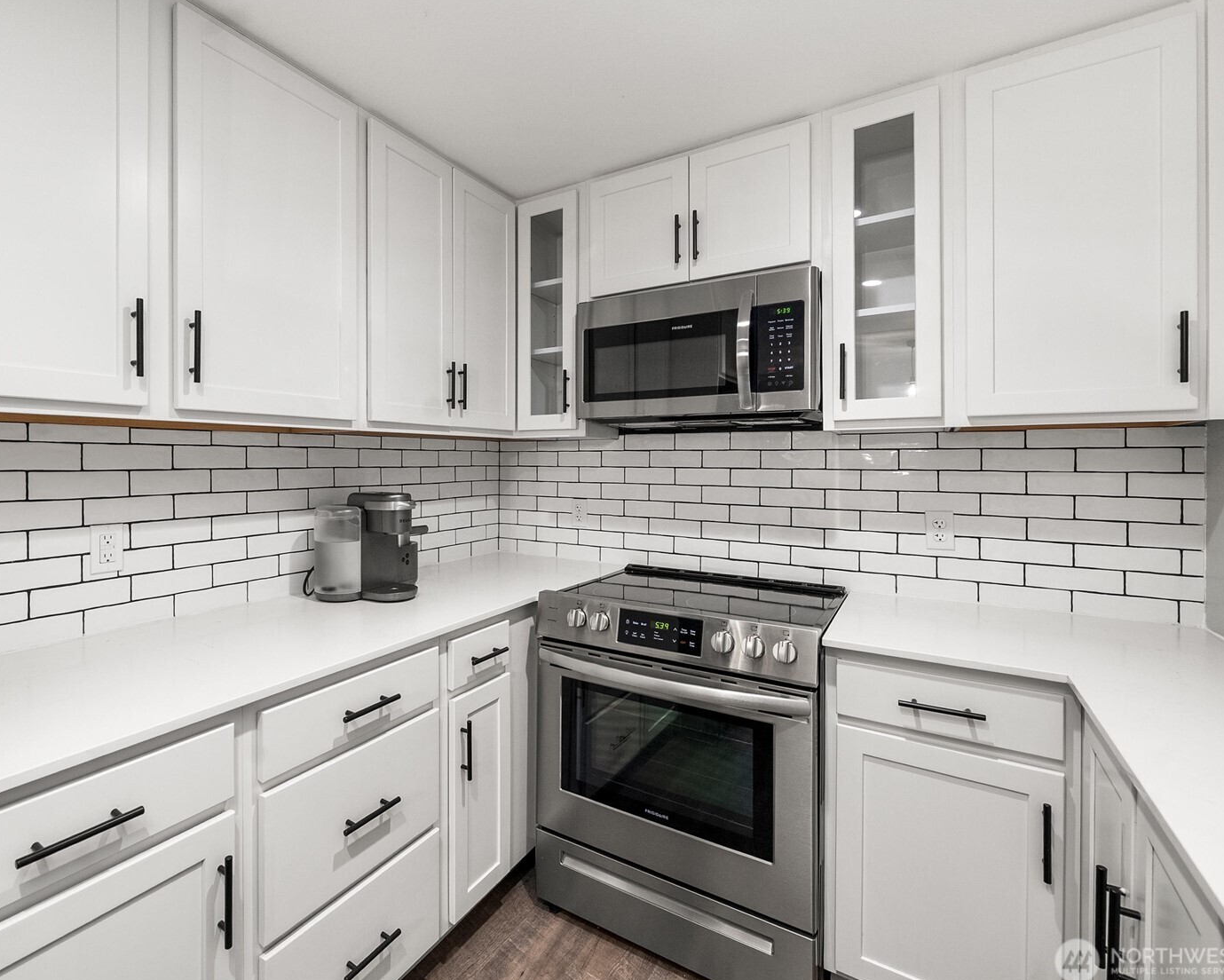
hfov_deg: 96.0
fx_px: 544
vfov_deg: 84.1
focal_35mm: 15
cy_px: 493
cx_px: 519
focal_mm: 13
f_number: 7.1
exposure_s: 1/60
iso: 400
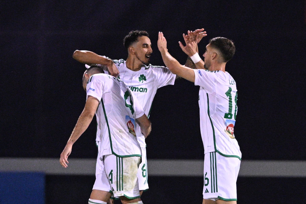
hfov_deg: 5.2
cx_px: 153
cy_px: 102
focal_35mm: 400
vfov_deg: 3.4
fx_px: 3399
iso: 3200
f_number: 3.2
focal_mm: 400
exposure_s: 1/1000
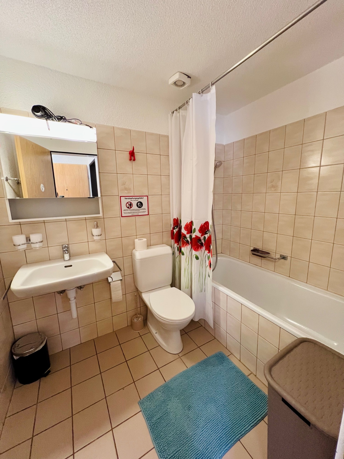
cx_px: 172
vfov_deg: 106.2
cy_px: 230
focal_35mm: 13
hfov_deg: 89.9
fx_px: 172
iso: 320
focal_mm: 1.57
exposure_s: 1/50
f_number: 1.8
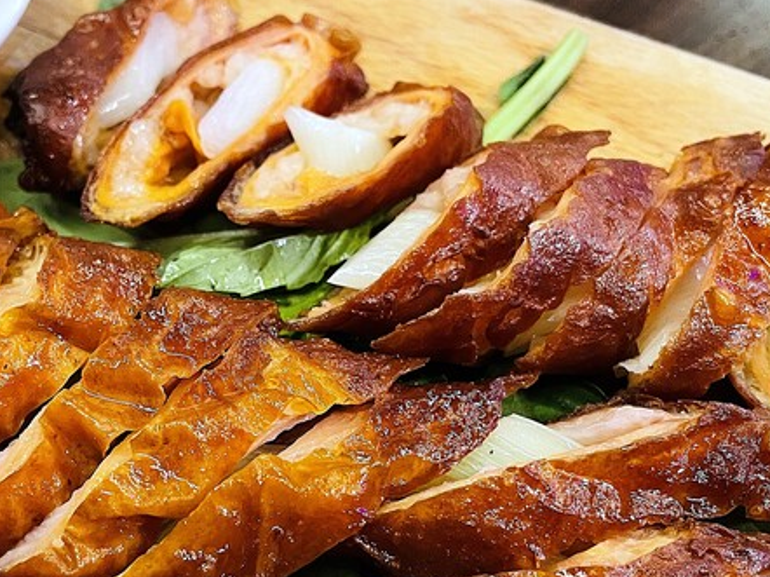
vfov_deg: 28.9
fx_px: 1112
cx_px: 247
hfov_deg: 37.7
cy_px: 388
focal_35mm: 50
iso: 320
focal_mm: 4.2
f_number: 1.6
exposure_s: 1/60
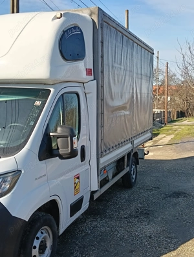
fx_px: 313
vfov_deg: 44.7
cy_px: 128
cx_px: 97
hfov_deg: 34.5
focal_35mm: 42
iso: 50
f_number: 1.8
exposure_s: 1/406
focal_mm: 3.98
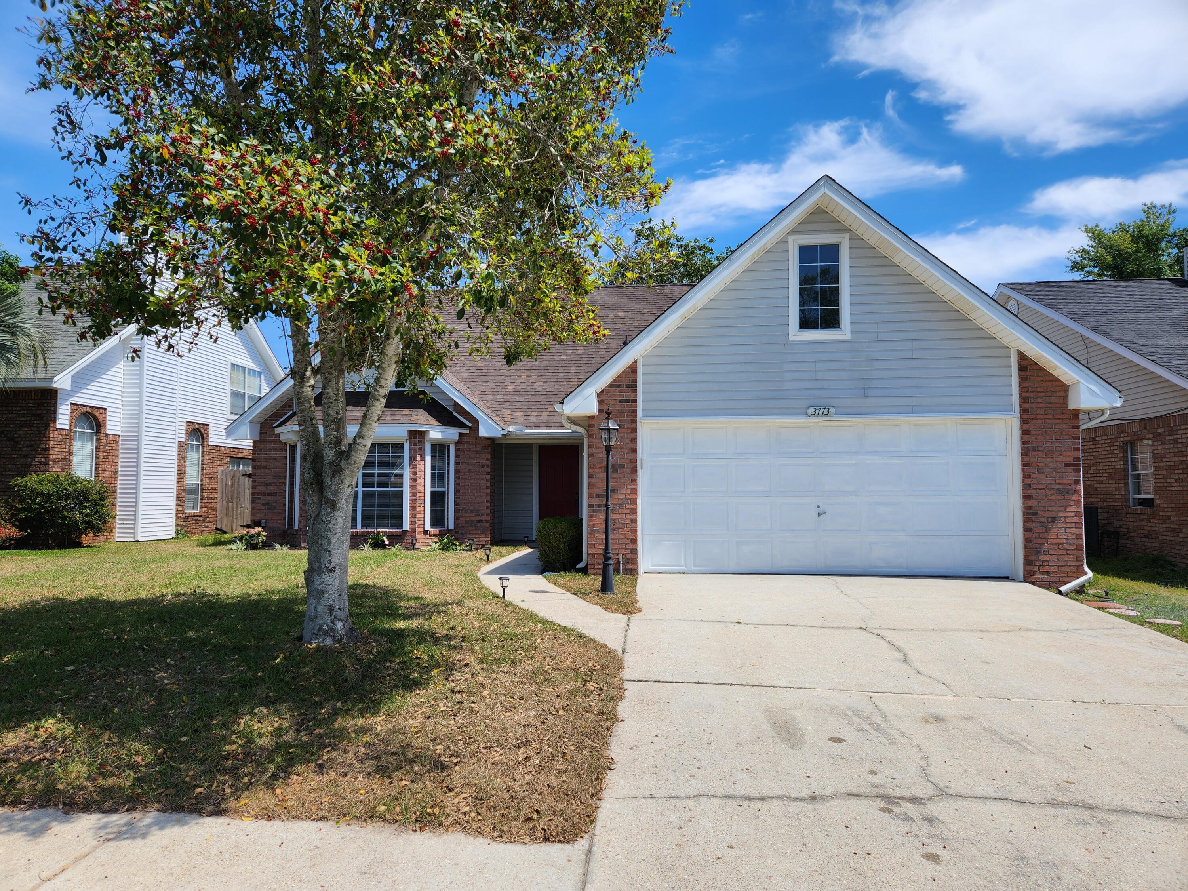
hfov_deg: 73.9
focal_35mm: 23
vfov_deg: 58.9
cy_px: 446
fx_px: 789
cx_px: 594
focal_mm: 5.4
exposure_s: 1/1395
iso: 20
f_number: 1.8
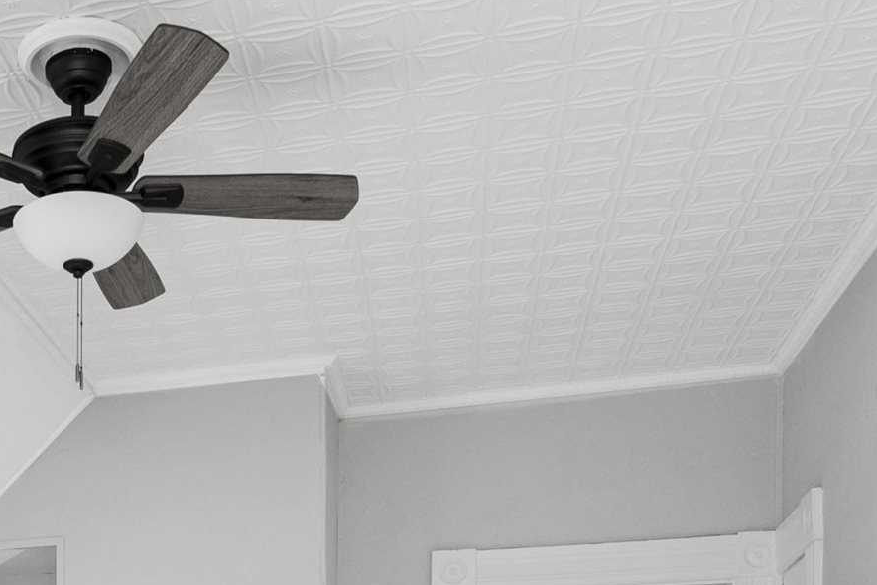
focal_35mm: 52
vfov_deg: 22.0
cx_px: 22
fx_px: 1266
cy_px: 853
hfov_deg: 35.0
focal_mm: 10
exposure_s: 1/13
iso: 320
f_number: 10
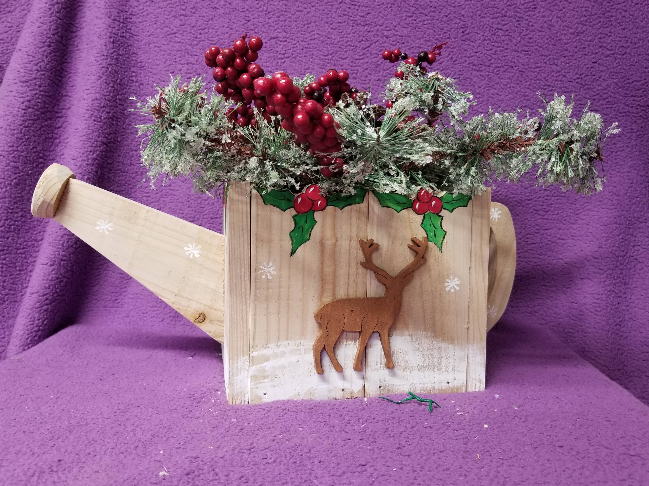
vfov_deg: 51.4
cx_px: 328
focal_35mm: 27
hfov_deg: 65.3
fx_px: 506
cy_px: 245
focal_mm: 4.25
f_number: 1.7
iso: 200
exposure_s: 1/30
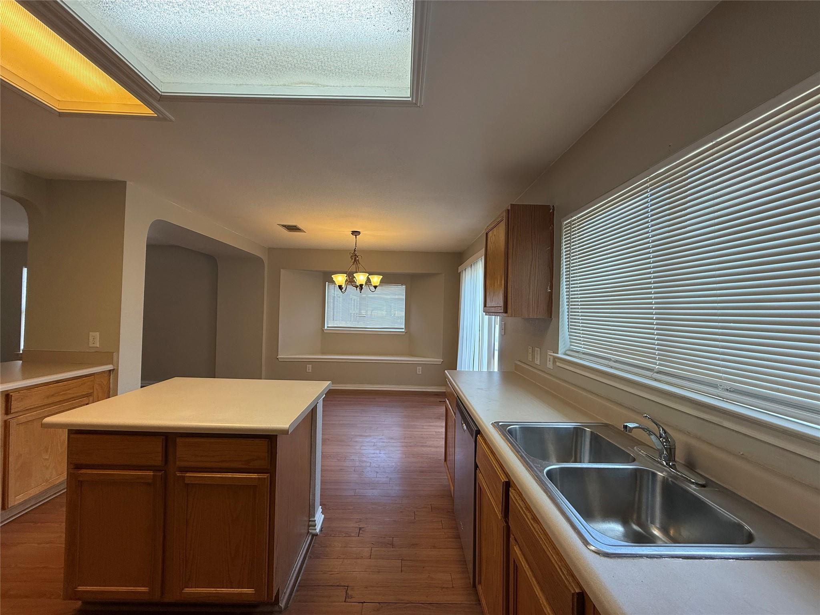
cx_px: 410
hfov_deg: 102.1
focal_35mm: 14
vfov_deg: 85.7
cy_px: 308
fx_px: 332
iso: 100
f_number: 2.2
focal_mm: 2.22
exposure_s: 1/120
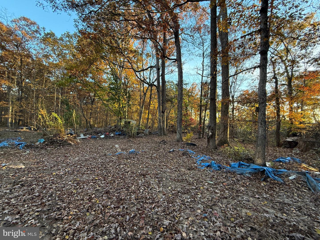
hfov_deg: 102.1
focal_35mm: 14
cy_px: 120
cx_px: 160
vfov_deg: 85.7
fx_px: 129
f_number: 2.2
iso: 125
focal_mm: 2.22
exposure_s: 1/99
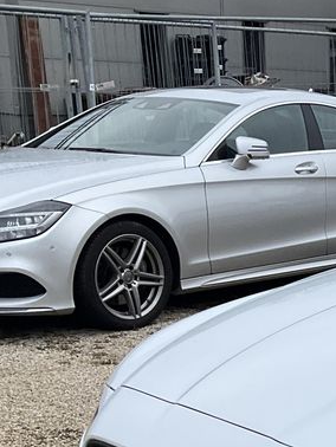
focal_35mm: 92
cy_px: 449
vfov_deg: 20.6
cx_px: 577
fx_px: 1189
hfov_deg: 14.4
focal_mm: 3
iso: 25
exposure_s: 1/709
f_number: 1.8
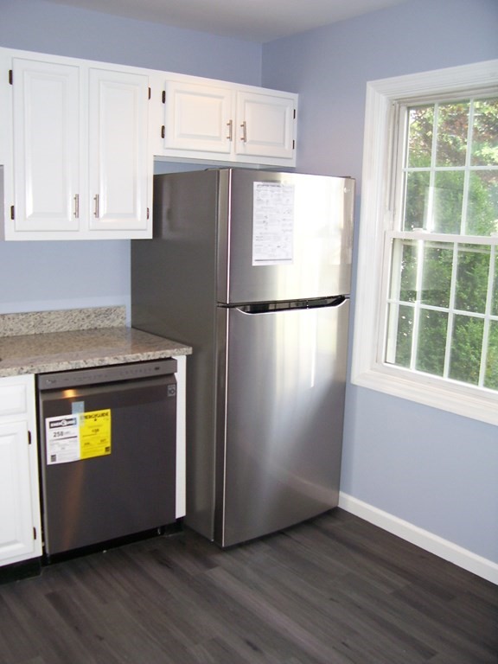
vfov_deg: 54.0
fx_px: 652
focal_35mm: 34
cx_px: 249
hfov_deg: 41.8
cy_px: 332
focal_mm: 5.6
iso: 125
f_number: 2.7
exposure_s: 1/60
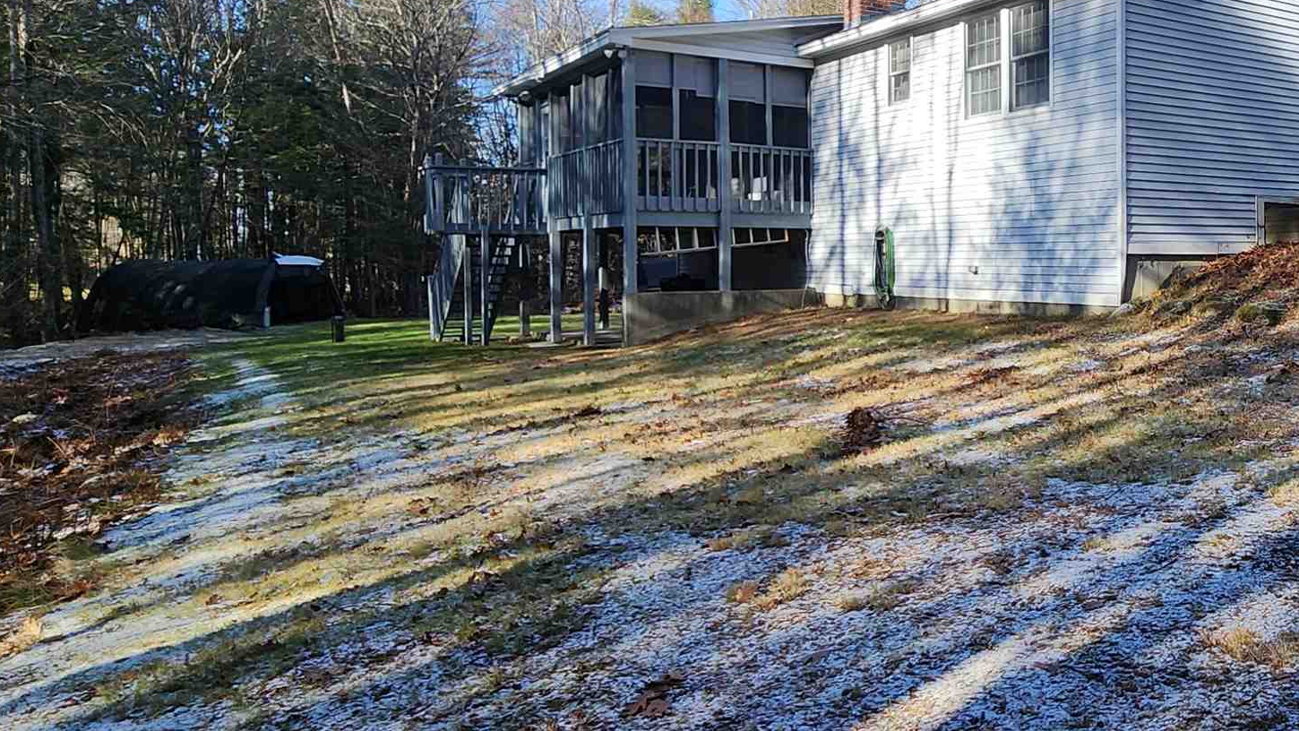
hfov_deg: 58.3
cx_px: 1078
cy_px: 259
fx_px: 1033
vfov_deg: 38.6
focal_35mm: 30
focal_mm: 2.2
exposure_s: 1/657
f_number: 2.2
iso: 50
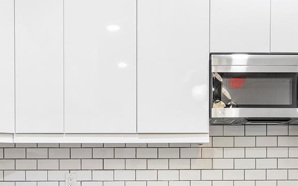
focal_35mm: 57
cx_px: 144
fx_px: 463
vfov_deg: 22.3
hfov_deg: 35.7
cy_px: 164
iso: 640
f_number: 8
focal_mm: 20
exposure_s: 1/5
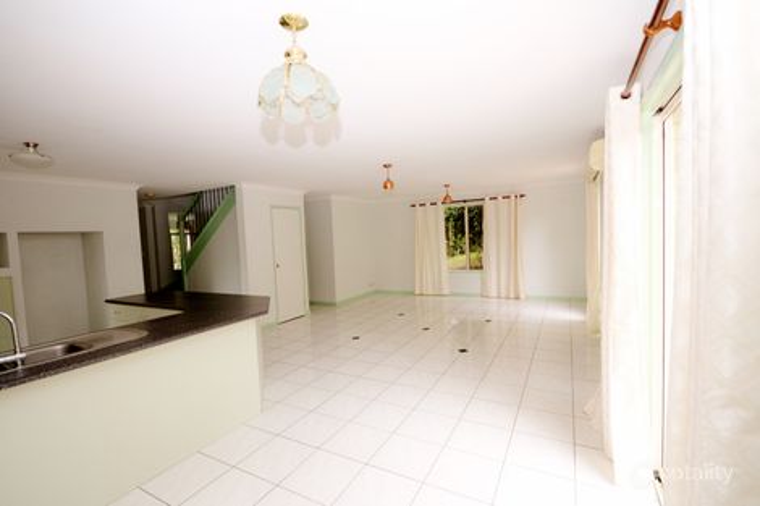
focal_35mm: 15
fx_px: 317
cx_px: 380
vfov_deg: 77.3
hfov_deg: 100.4
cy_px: 253
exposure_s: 1/125
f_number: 5.6
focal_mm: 10
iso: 400
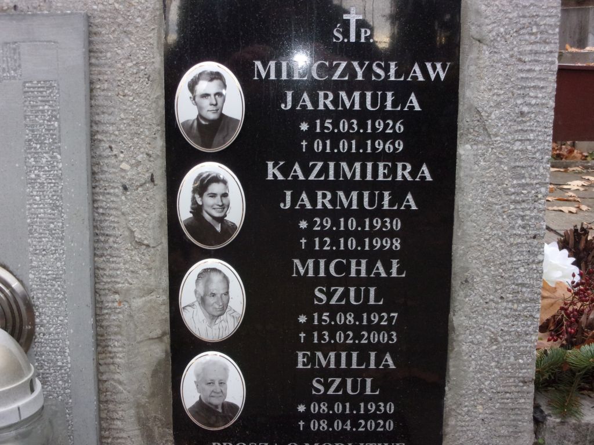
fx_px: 909
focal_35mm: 53
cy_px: 222
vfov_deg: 27.5
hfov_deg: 36.2
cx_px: 297
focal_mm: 9.5
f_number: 4.9
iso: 200
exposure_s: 1/34
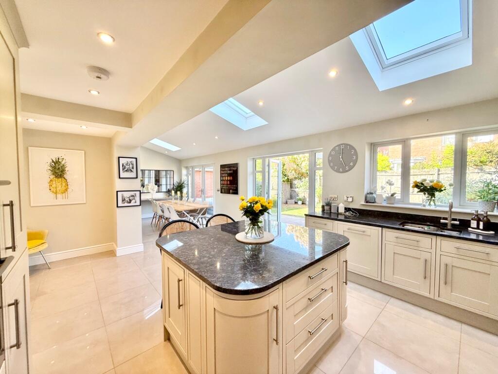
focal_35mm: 14
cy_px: 187
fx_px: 201
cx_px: 249
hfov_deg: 102.1
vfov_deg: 85.7
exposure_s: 1/100
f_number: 2.2
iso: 64
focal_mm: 2.22
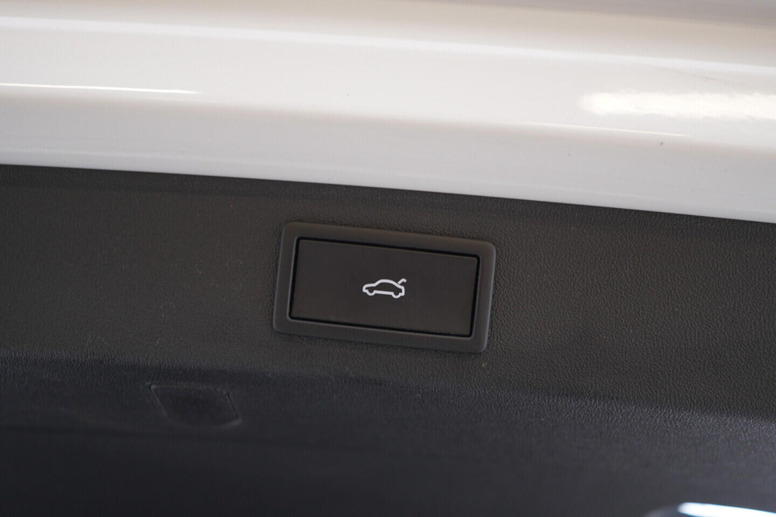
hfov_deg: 53.1
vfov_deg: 36.9
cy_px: 258
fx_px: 776
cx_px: 388
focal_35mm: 36
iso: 160
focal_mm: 24
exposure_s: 1/40
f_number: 2.8
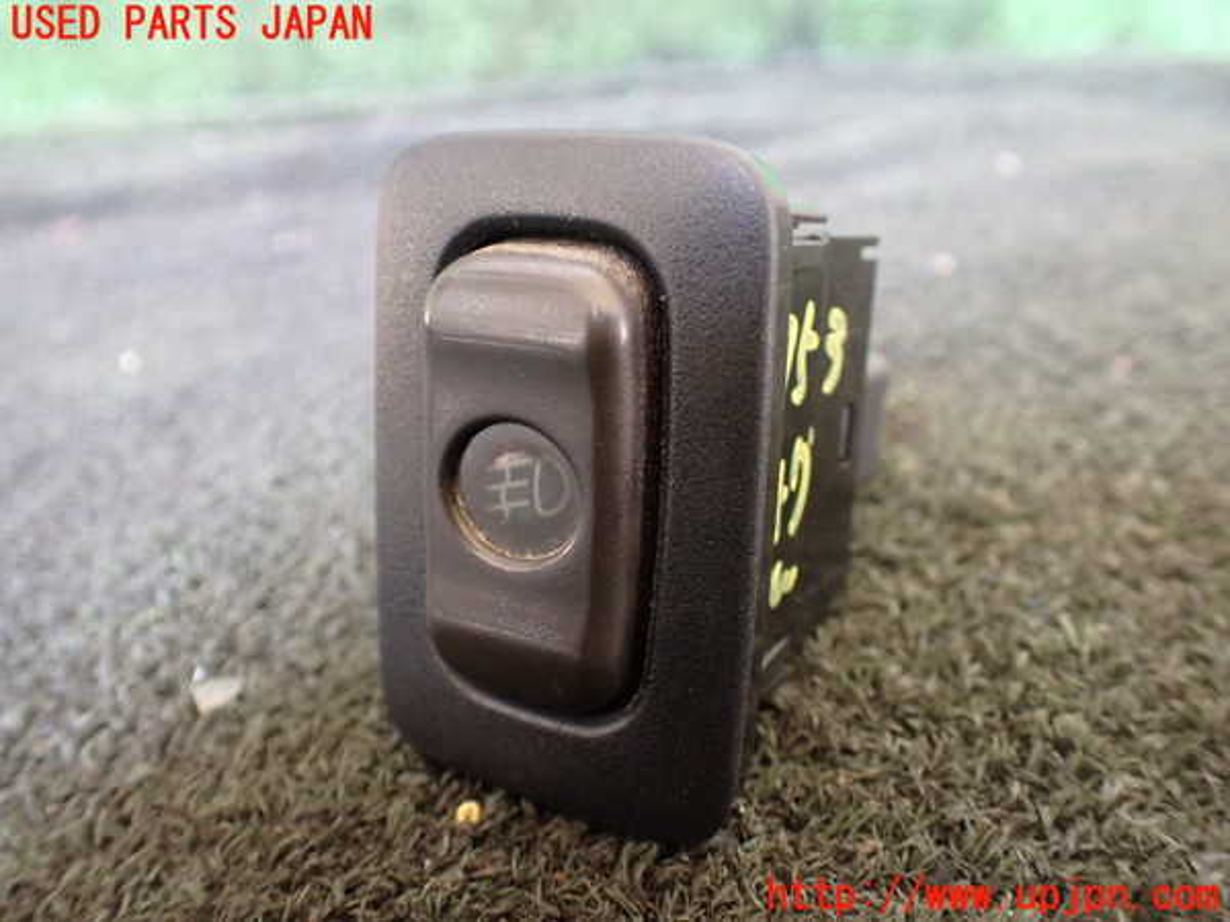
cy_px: 461
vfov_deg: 46.8
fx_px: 1066
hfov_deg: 60.0
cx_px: 615
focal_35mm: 30
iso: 800
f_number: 2.3
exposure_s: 1/30
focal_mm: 5.4
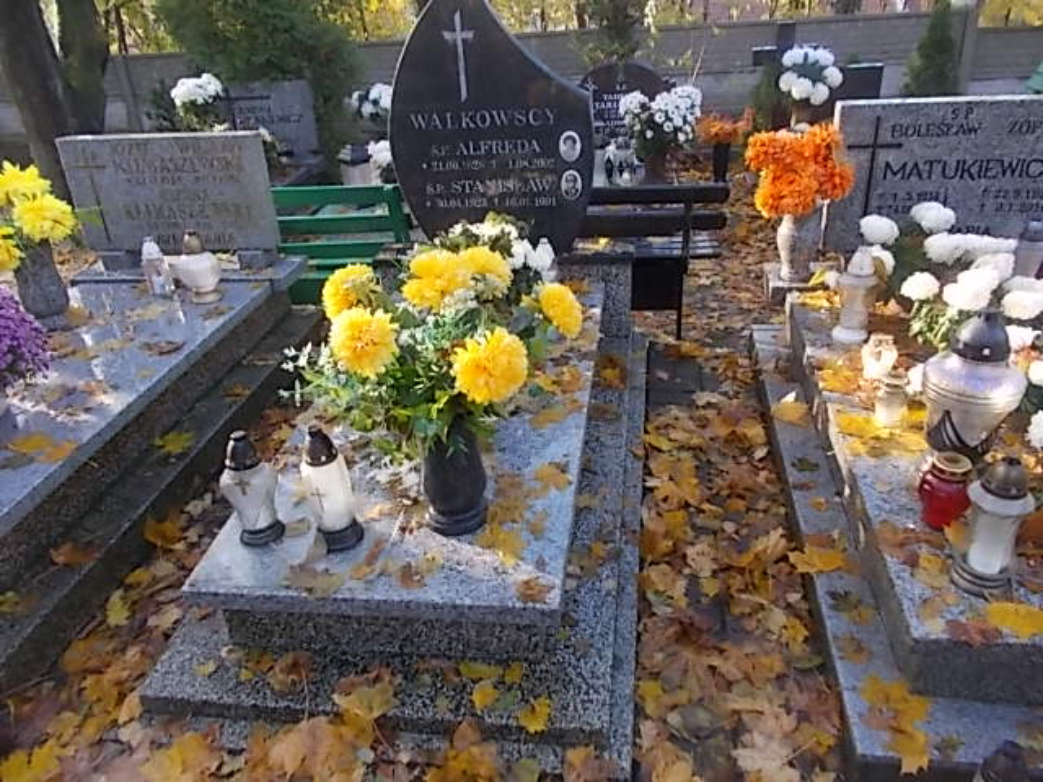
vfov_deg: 53.1
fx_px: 783
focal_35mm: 26
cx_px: 522
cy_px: 391
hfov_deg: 67.3
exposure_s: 1/60
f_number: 3.2
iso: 80
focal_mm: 4.6
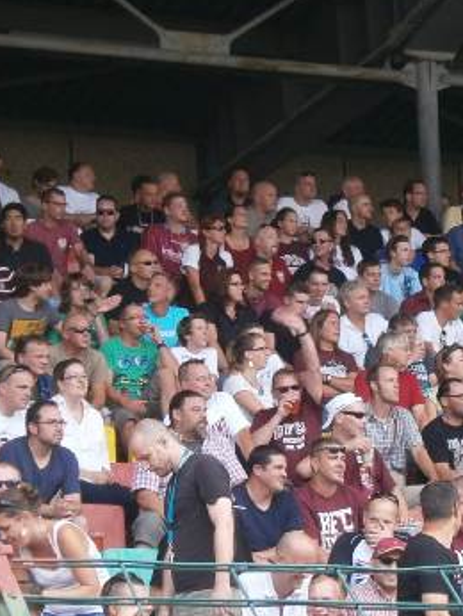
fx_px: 2779
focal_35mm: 156
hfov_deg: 9.5
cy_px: 378
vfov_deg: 12.6
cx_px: 326
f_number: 3.9
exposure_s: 1/60
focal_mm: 10.7
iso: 80
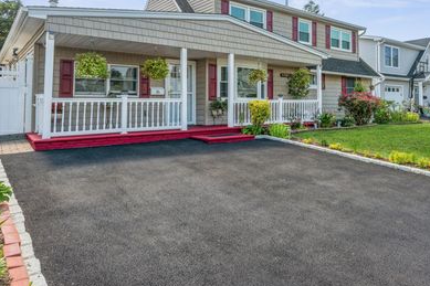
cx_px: 259
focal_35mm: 27
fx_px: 322
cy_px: 112
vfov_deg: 47.6
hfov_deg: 66.7
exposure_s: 1/160
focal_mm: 21
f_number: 11
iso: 400
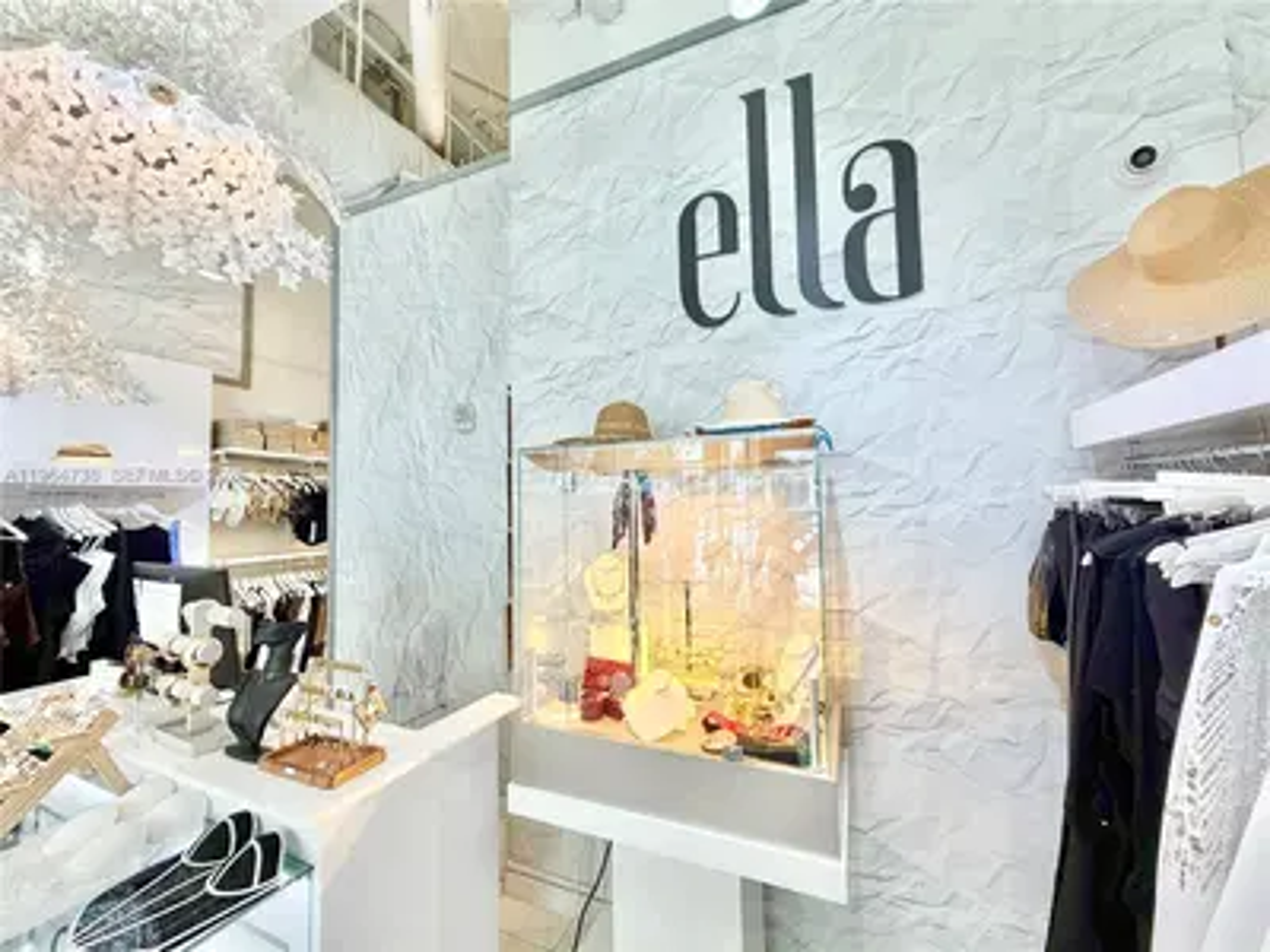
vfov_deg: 85.7
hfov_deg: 102.1
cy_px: 476
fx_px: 514
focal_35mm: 14
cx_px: 635
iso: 80
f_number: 2.2
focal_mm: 2.22
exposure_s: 1/120
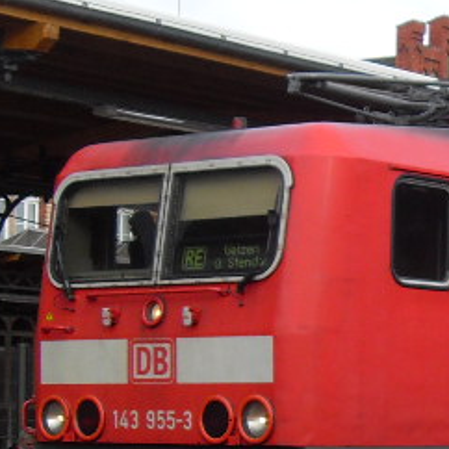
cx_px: 840
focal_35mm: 127
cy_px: 338
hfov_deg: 12.4
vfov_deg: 13.7
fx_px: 1864
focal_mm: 6.3
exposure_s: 1/350
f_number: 2.8
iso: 80
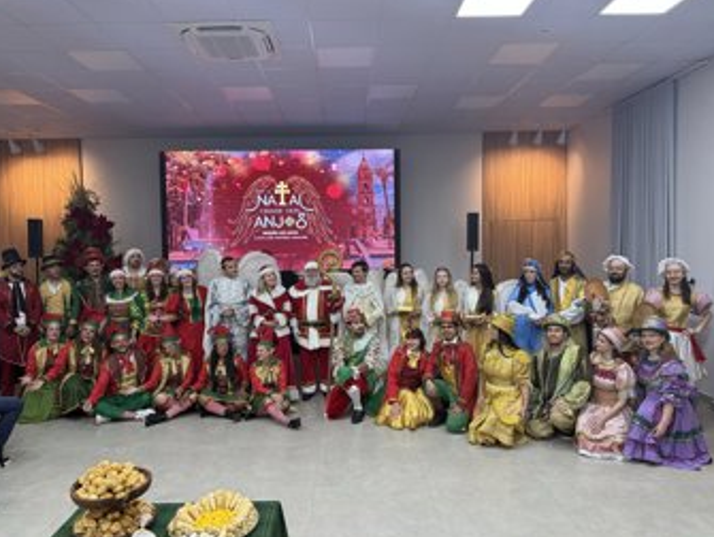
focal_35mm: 25
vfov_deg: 55.0
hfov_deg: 69.3
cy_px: 266
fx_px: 516
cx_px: 346
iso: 160
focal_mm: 6.76
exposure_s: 1/120
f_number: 1.78
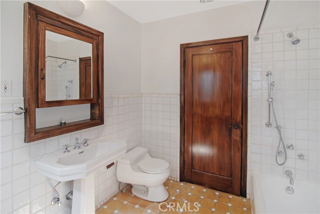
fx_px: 147
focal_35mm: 16
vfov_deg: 72.2
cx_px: 160
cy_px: 107
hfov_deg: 94.9
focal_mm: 11
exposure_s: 1/15
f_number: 5.6
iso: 125
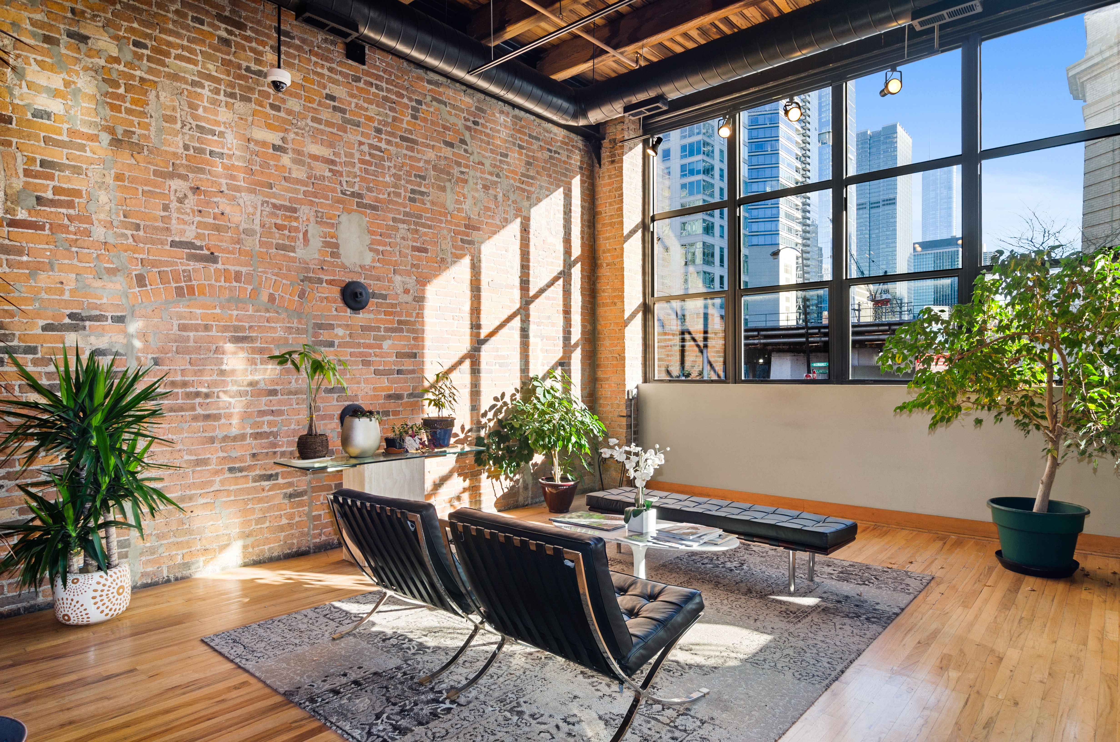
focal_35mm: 21
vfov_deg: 59.3
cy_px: 371
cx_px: 560
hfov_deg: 81.3
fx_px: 652
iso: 200
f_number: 8
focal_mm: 14
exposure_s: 1/10
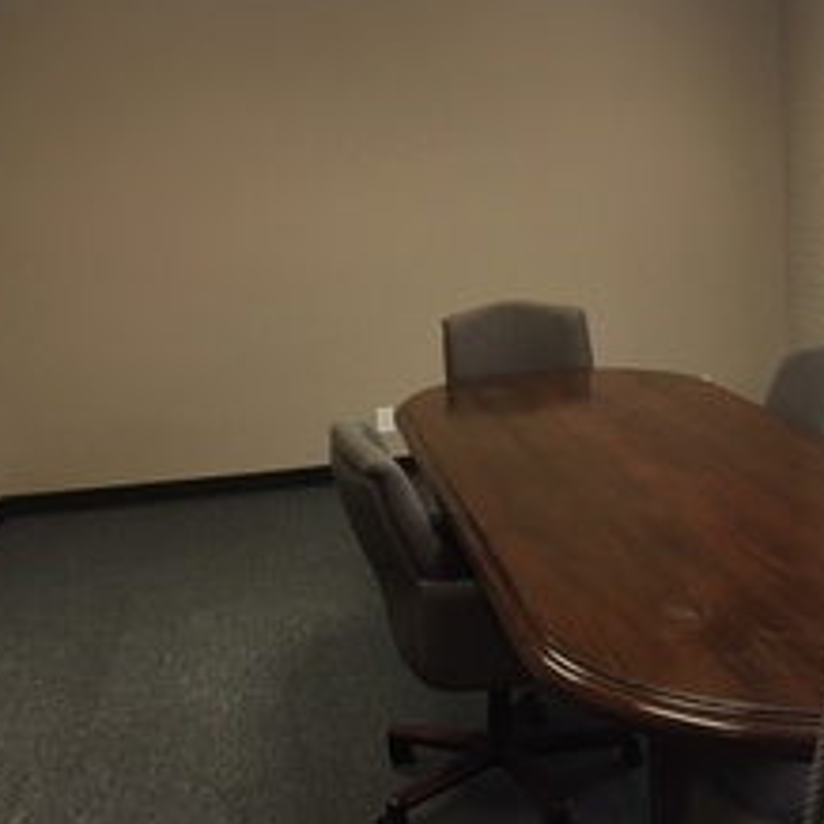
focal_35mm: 47
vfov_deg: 36.0
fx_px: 1266
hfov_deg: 35.1
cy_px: 367
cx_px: 639
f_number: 2.2
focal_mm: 4.15
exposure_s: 1/30
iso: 32
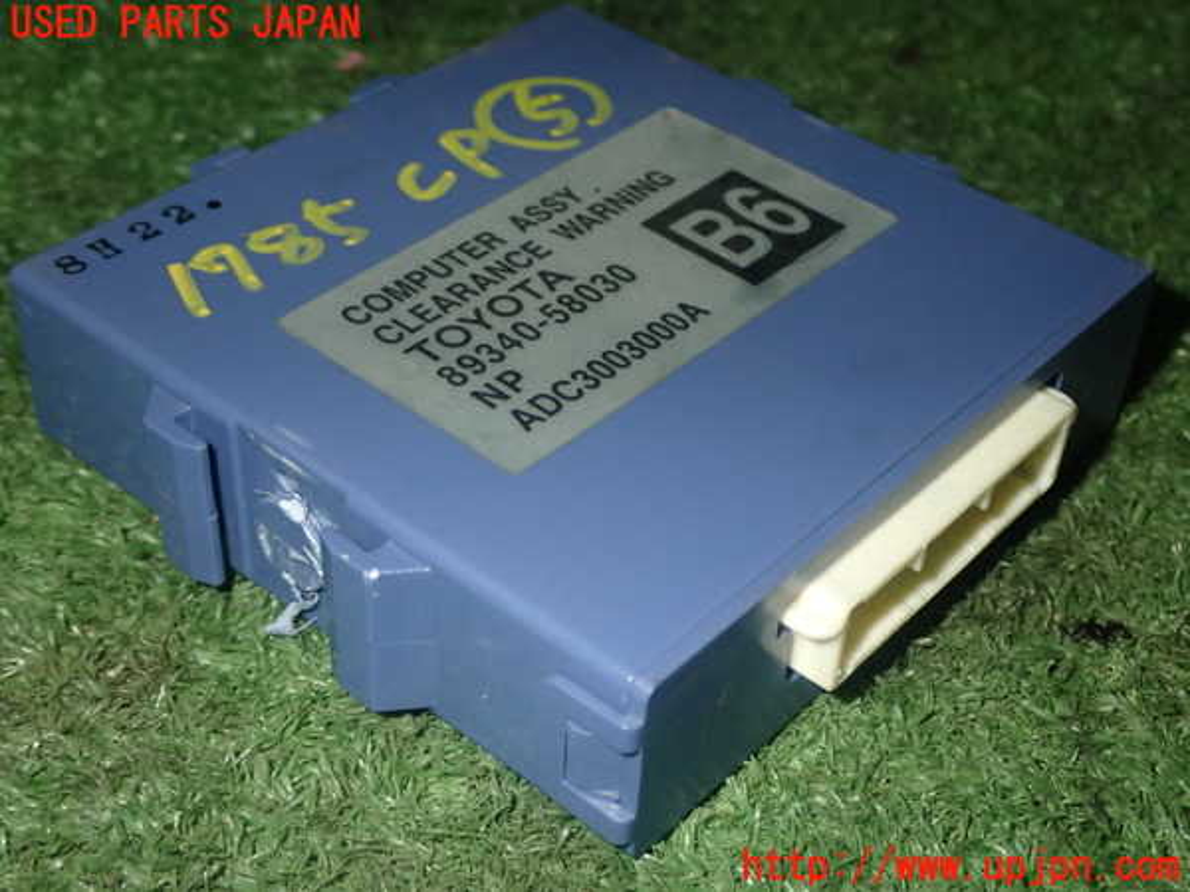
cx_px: 595
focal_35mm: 54
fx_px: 1856
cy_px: 446
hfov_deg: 35.5
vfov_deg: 27.0
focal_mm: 9.65
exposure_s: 1/50
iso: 320
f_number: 10
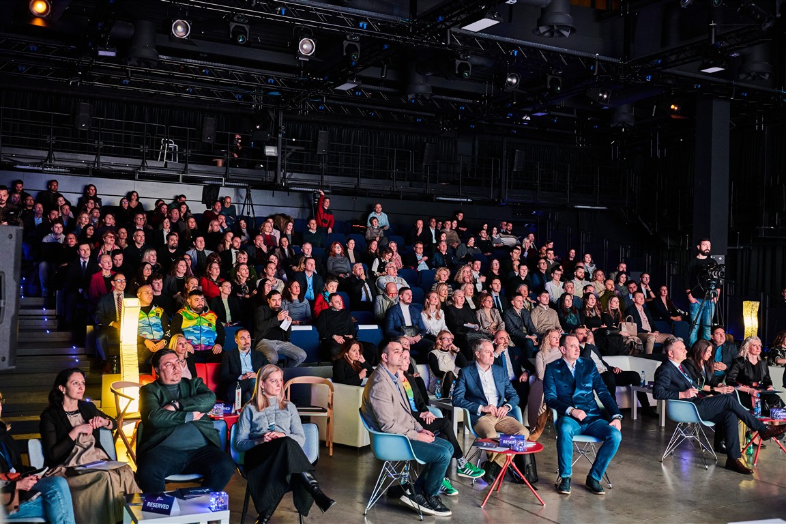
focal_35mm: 36
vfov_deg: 36.9
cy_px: 262
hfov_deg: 53.1
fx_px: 786
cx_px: 393
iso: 2500
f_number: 2.8
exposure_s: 1/50
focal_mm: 36
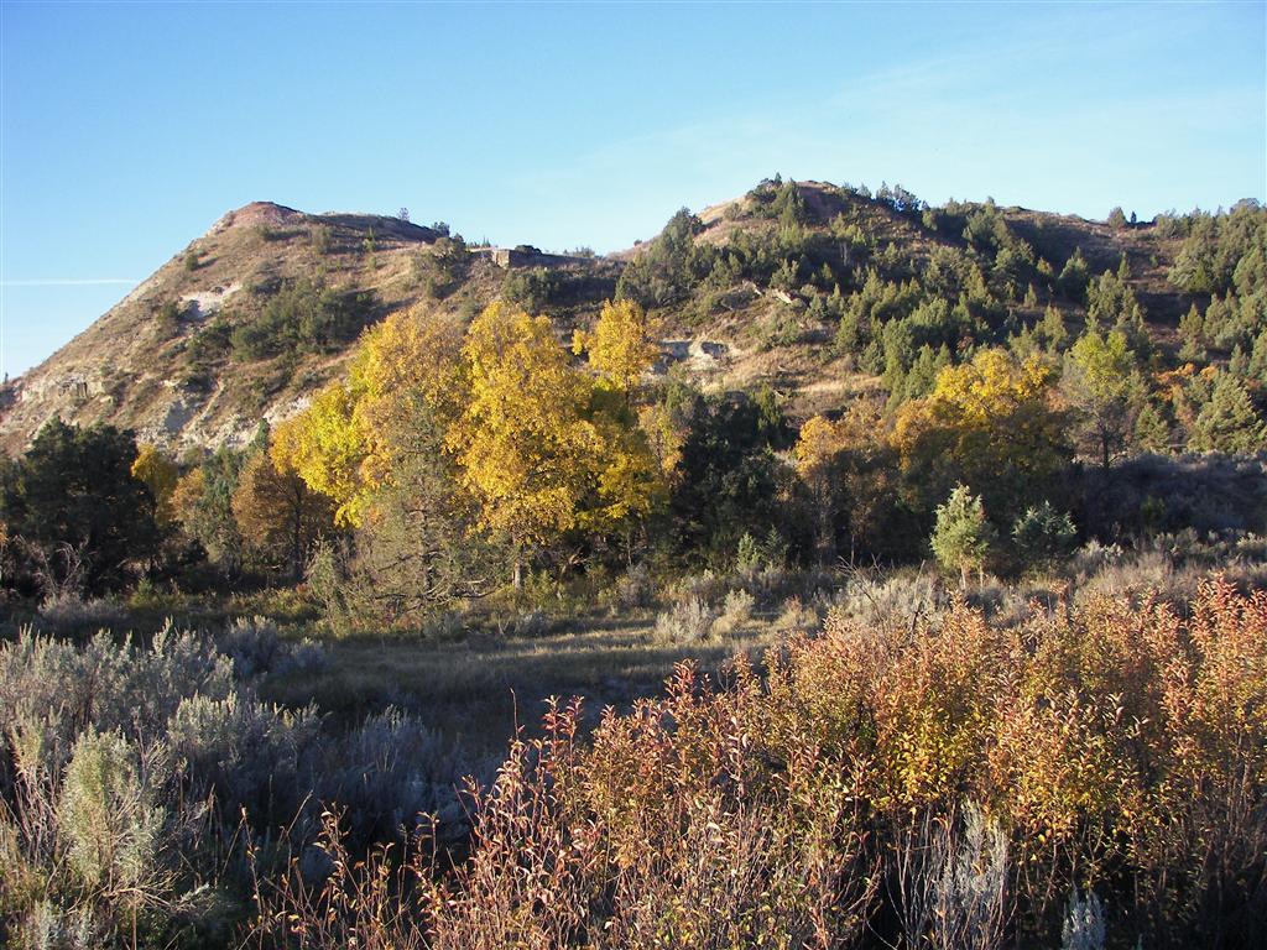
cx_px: 634
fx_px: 1318
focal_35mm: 36
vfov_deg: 39.7
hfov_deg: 51.4
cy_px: 475
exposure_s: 1/250
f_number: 2.8
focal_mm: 6
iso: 64
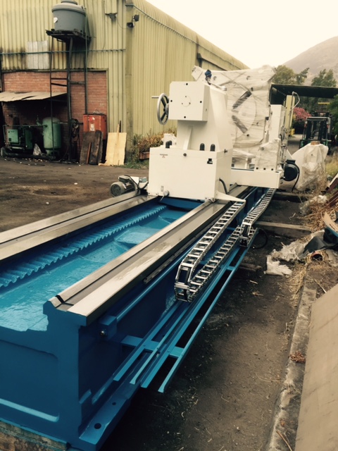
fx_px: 378
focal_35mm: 29
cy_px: 226
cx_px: 169
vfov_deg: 61.7
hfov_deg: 48.2
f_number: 2.2
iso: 40
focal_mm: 4.15
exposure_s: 1/120
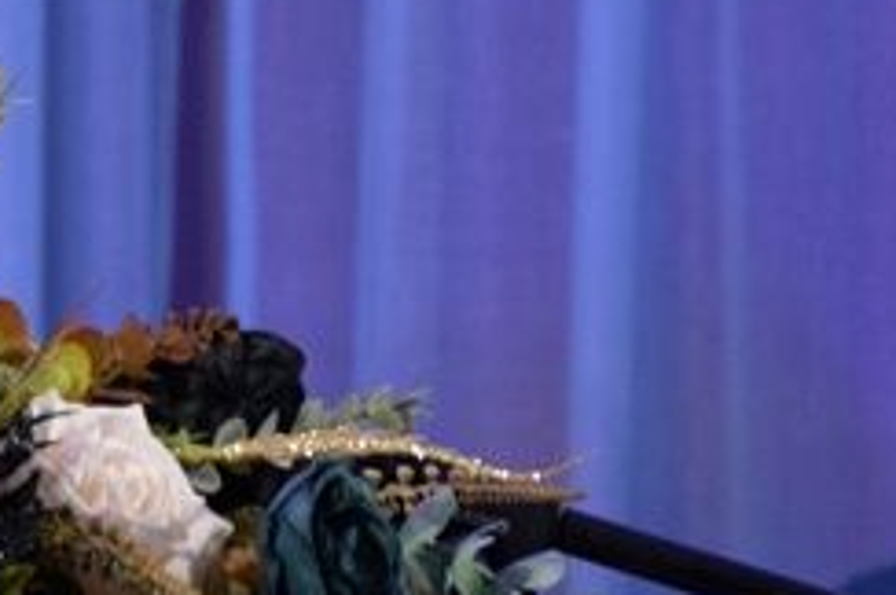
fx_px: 11703
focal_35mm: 471
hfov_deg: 4.3
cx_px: -635
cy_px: 228
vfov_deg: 2.9
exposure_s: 1/100
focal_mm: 85
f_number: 5.6
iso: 2000
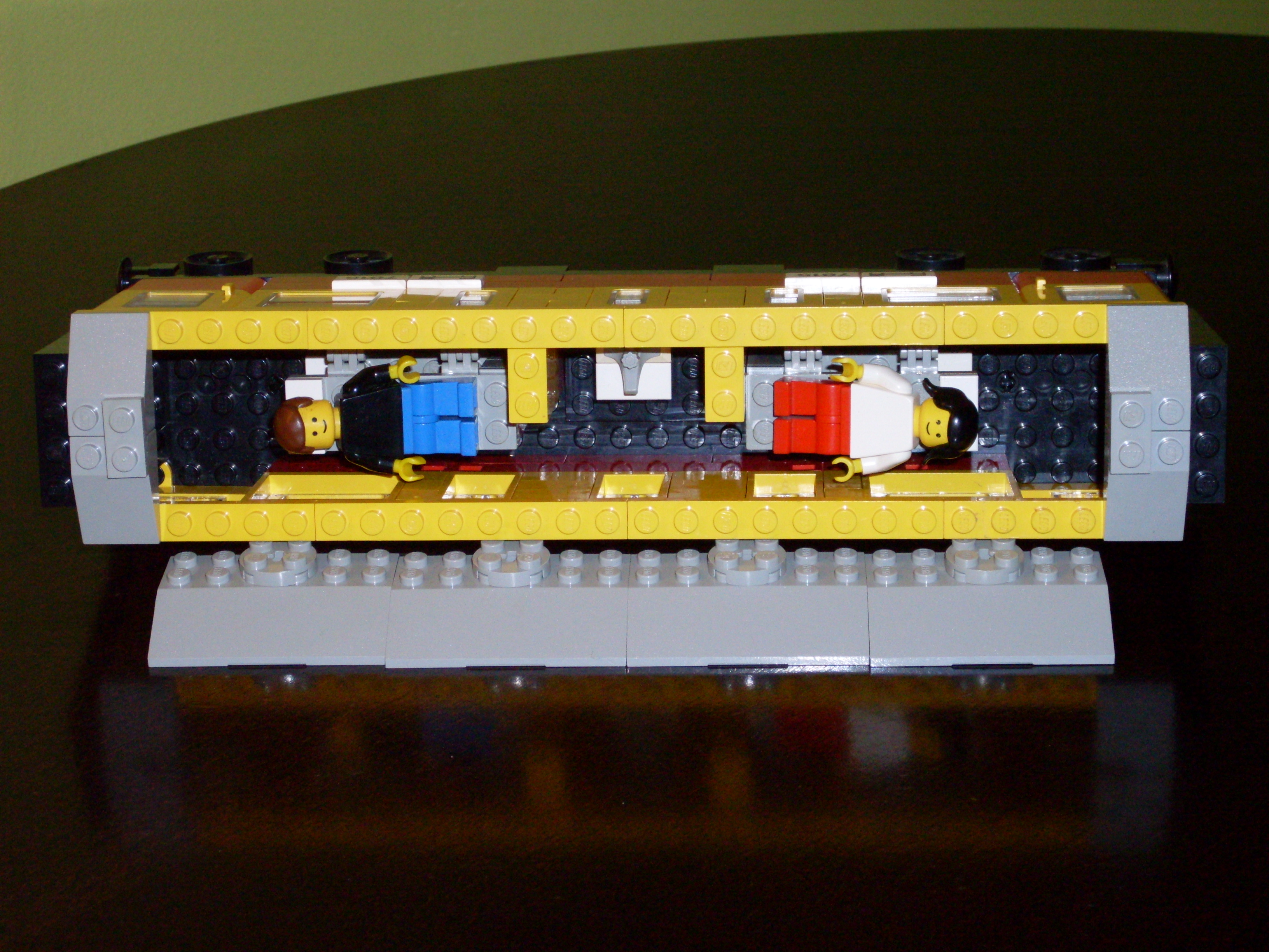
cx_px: 634
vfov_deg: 16.1
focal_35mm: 92
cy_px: 476
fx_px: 3373
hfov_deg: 21.3
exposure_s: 1/60
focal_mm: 15.3
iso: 200
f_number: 4.4
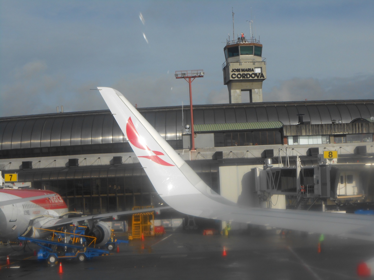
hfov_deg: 24.1
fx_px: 875
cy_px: 140
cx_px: 187
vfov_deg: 18.2
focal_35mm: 81
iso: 80
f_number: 6.6
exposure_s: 1/640
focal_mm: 14.5
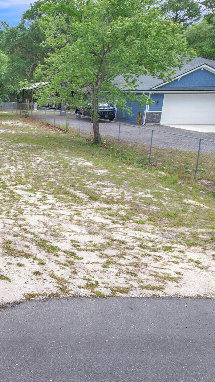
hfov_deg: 27.4
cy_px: 189
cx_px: -74
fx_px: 355
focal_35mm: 35
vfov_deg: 56.6
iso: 100
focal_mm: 8.38
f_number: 2.8
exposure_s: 1/40
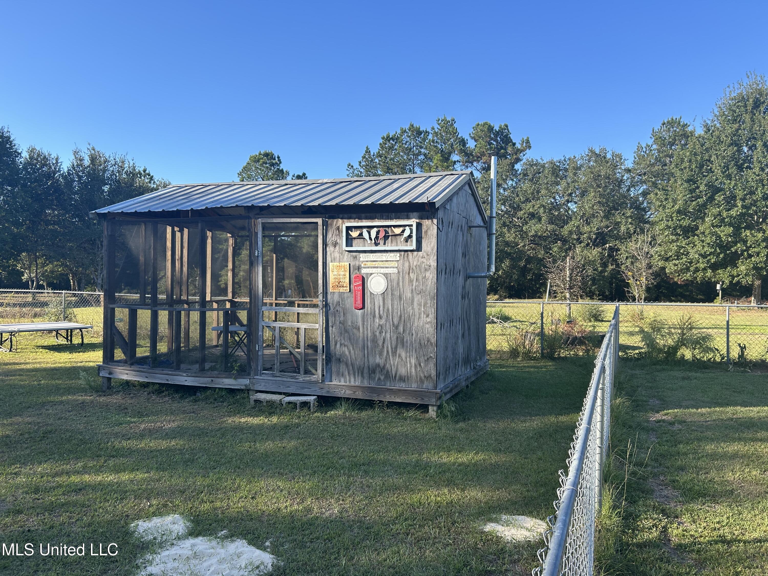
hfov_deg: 67.3
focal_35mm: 26
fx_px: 577
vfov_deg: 53.1
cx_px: 384
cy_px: 288
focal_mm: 5.7
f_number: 1.5
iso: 50
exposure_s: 1/1468
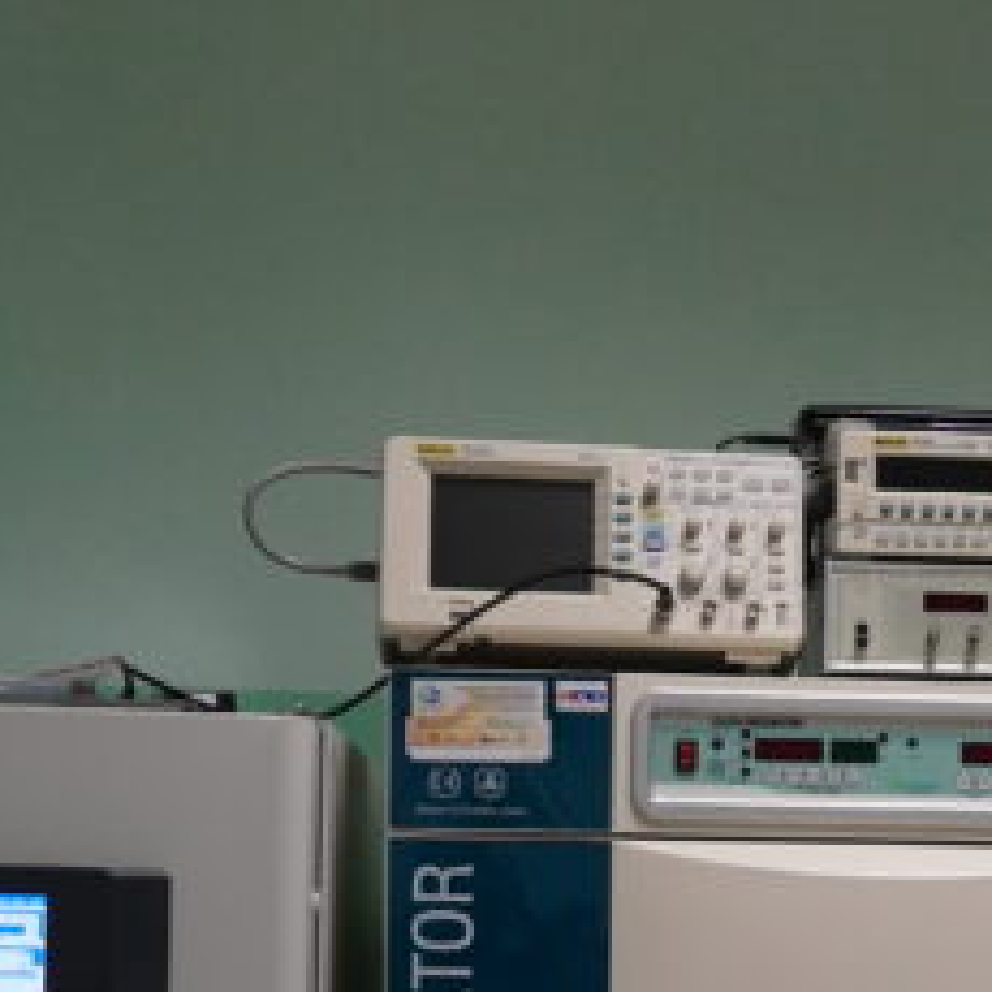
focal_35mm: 102
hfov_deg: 16.5
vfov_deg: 16.7
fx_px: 3307
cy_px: 1020
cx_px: 1096
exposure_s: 1/160
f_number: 4
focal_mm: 18
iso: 1000
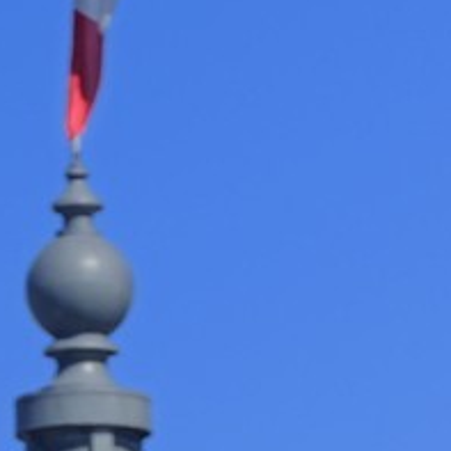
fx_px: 20312
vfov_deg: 1.3
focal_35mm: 1378
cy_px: 1312
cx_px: -114
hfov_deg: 1.3
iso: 200
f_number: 6.3
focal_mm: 200
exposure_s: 1/640
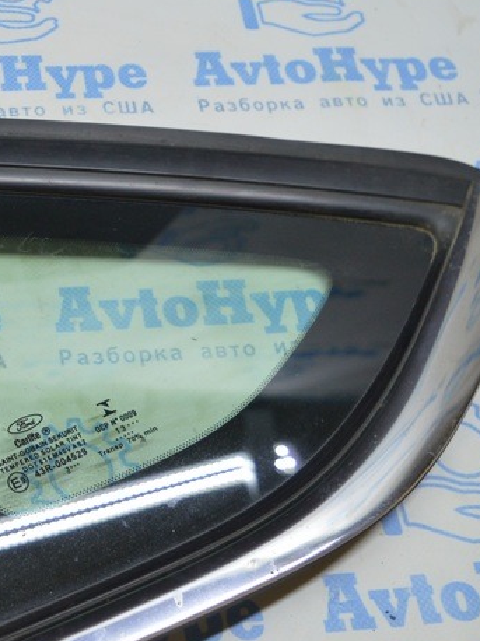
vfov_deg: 33.2
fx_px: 1073
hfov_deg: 23.5
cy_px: 349
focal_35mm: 58
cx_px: -59
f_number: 3.5
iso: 400
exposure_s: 1/80
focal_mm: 18
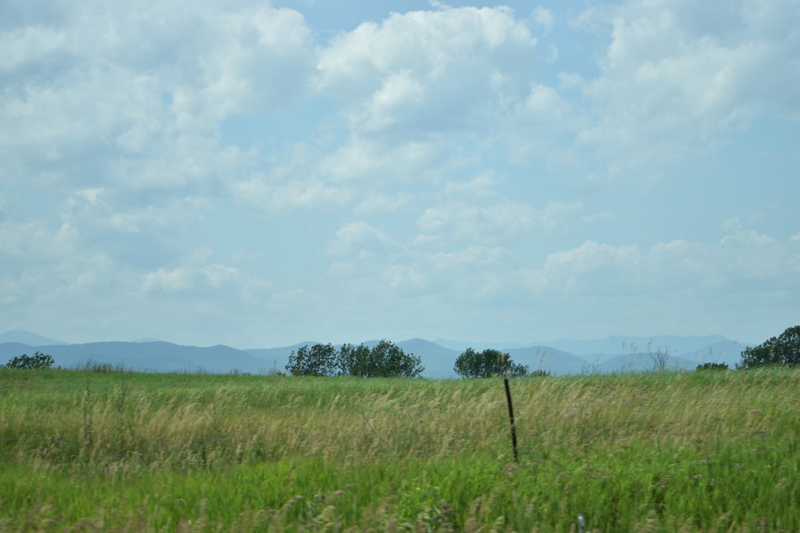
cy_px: 266
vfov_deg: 16.6
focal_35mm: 82
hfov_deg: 24.6
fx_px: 1833
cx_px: 400
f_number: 5.6
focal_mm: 55
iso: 200
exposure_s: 1/1250
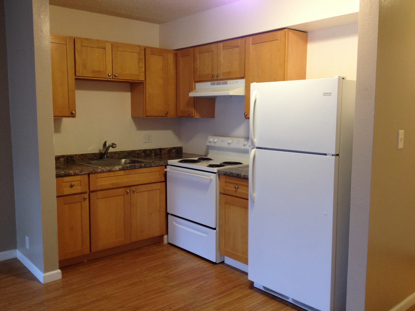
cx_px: 208
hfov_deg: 52.6
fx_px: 420
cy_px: 156
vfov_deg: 40.7
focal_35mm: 35
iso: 125
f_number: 2.4
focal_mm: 4.28
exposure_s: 1/20
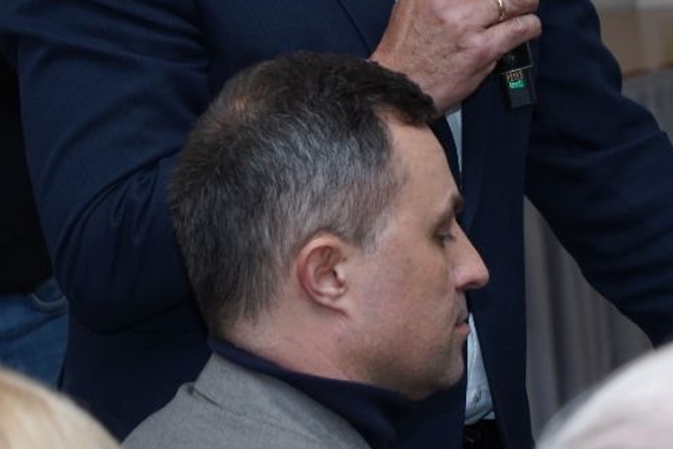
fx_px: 5122
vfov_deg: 5.0
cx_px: 361
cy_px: -74
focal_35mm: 274
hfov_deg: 7.5
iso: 1250
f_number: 8
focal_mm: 105
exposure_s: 1/100
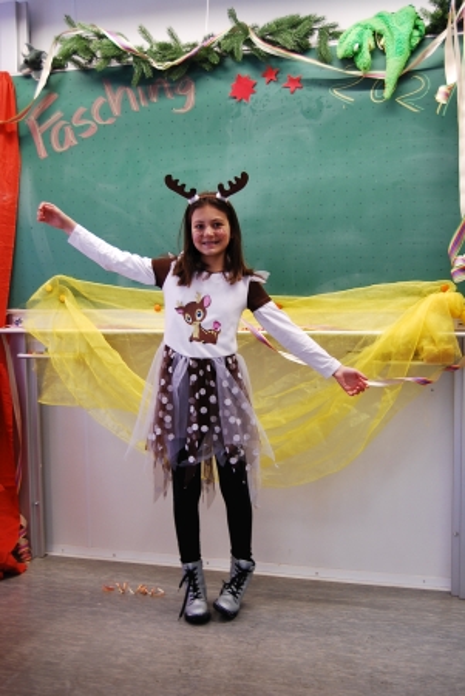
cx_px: 232
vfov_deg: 42.3
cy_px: 348
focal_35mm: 46
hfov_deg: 29.0
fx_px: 899
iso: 200
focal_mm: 31
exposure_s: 1/30
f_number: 4.5
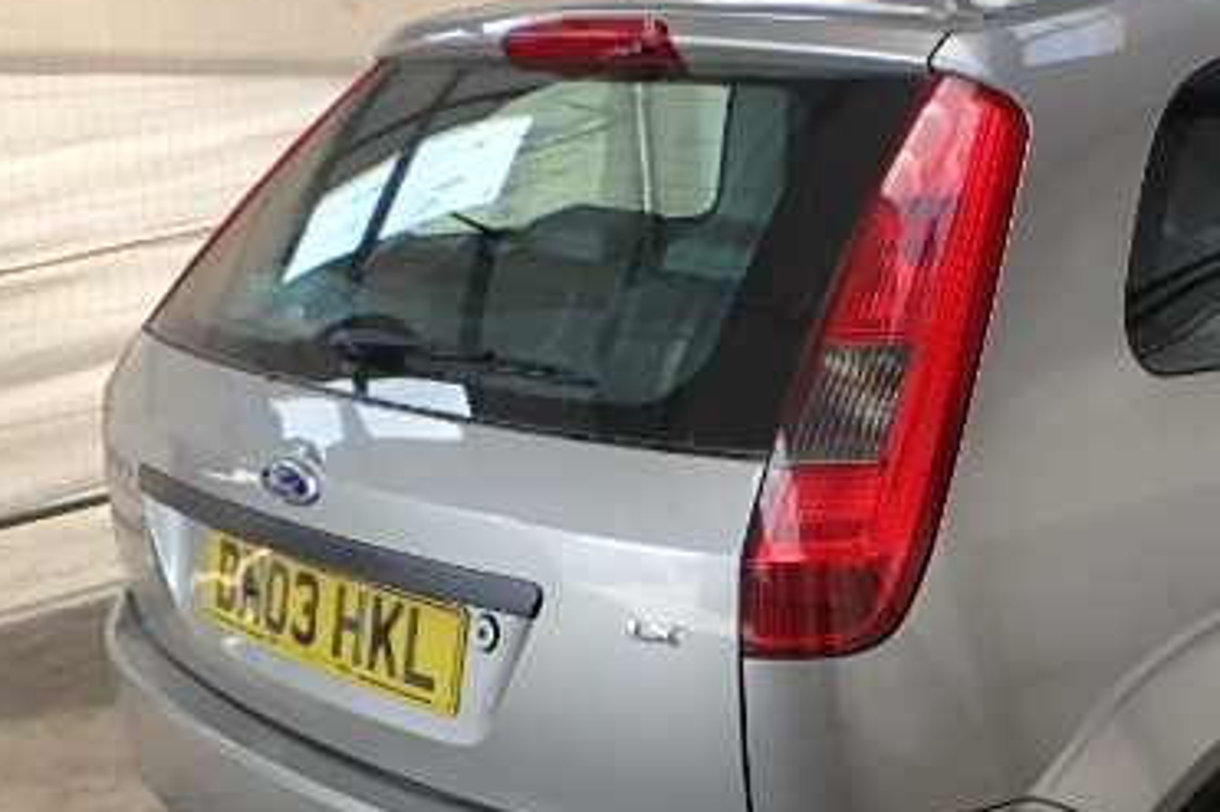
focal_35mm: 52
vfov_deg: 25.9
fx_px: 1761
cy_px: 529
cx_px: 1036
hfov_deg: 36.4
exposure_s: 1/125
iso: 400
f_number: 4.6
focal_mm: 5.2
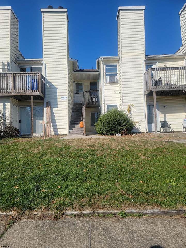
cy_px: 124
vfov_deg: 71.6
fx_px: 172
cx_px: 93
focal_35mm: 24
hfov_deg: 56.8
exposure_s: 1/1563
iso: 16
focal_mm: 6.7
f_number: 1.8
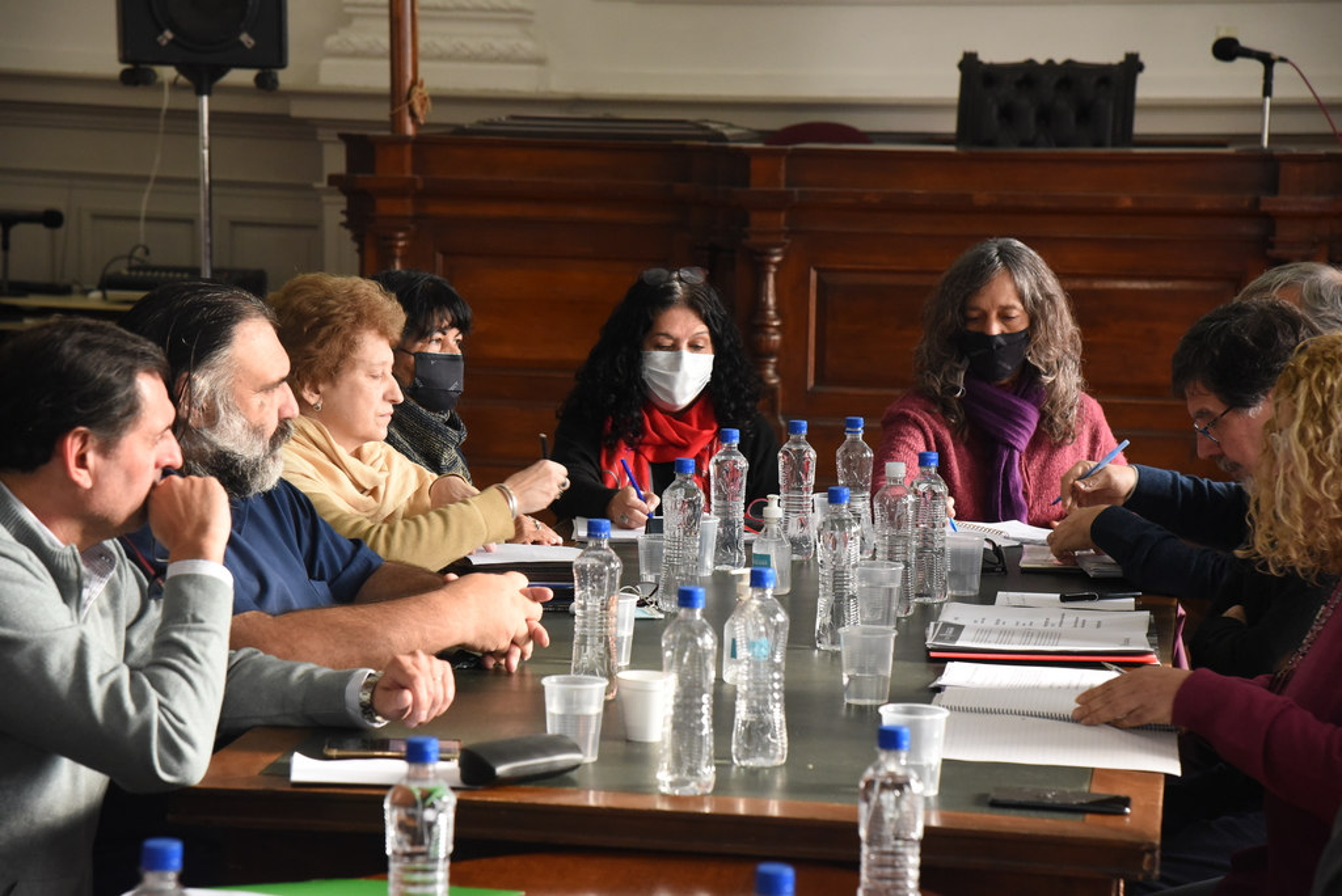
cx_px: 671
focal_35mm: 95
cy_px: 448
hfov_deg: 21.4
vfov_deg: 14.4
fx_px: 3543
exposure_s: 1/125
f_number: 7.1
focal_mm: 95
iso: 3200
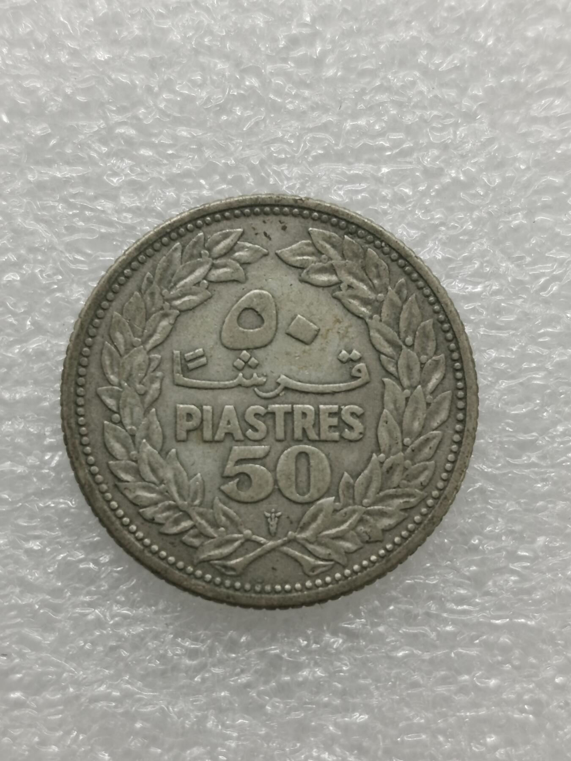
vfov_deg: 27.4
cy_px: 380
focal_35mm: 71
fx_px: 1562
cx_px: 286
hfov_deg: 20.7
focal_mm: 5.56
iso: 50
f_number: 1.6
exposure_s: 1/100
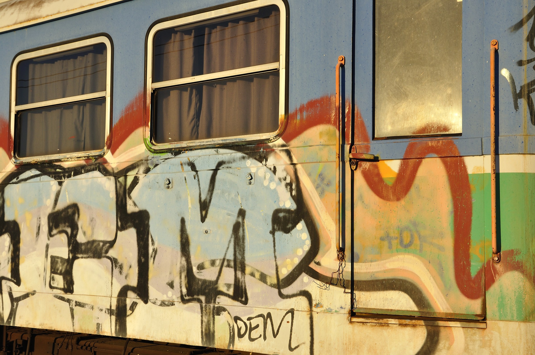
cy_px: 178
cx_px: 268
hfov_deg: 36.9
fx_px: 802
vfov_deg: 25.0
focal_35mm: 54
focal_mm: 36
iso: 200
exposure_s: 1/250
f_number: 10
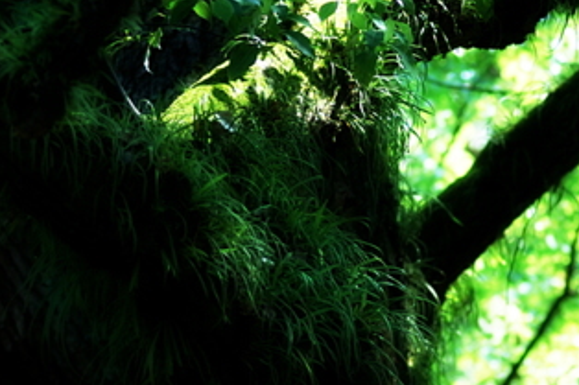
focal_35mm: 489
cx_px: 251
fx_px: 7860
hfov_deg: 4.2
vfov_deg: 2.8
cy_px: 278
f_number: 4
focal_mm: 100
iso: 125
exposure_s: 1/125
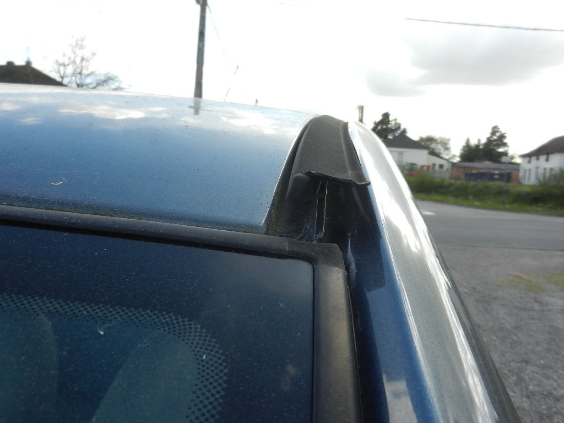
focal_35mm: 29
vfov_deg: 48.2
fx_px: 472
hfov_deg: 61.7
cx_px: 282
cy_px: 212
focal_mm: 5.1
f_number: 3.6
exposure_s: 1/640
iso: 160
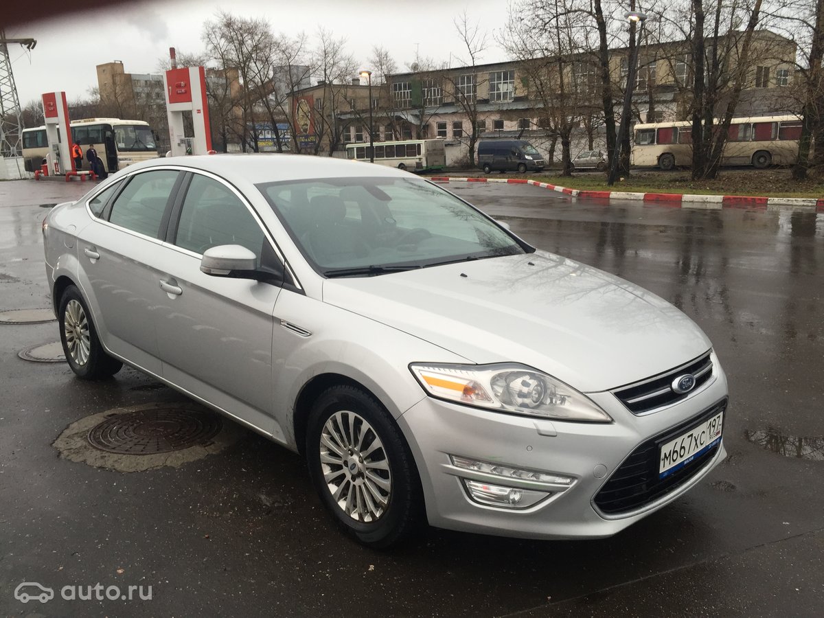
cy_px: 309
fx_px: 690
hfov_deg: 61.7
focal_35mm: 29
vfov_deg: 48.2
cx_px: 412
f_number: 2.2
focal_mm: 4.15
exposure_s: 1/120
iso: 32
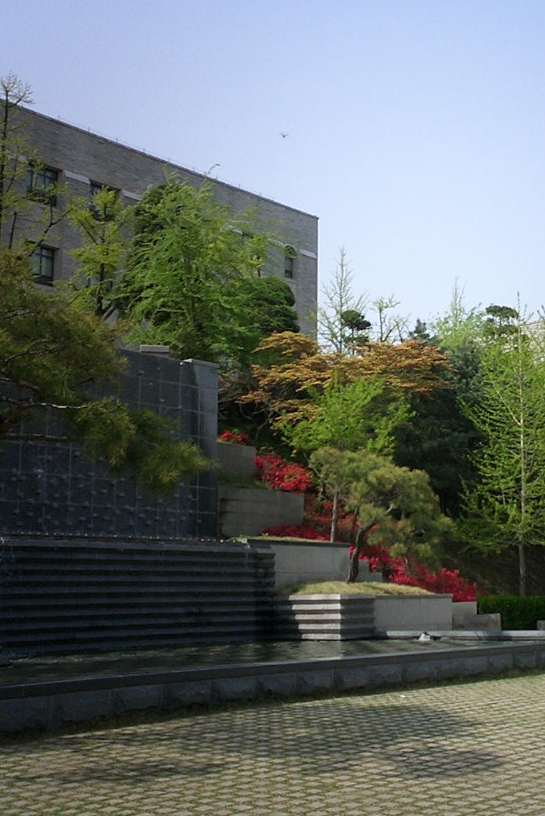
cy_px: 403
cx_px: 453
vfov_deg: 38.2
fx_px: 1180
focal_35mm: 52
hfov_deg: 25.5
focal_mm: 5.6
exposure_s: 1/1000
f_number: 3.5
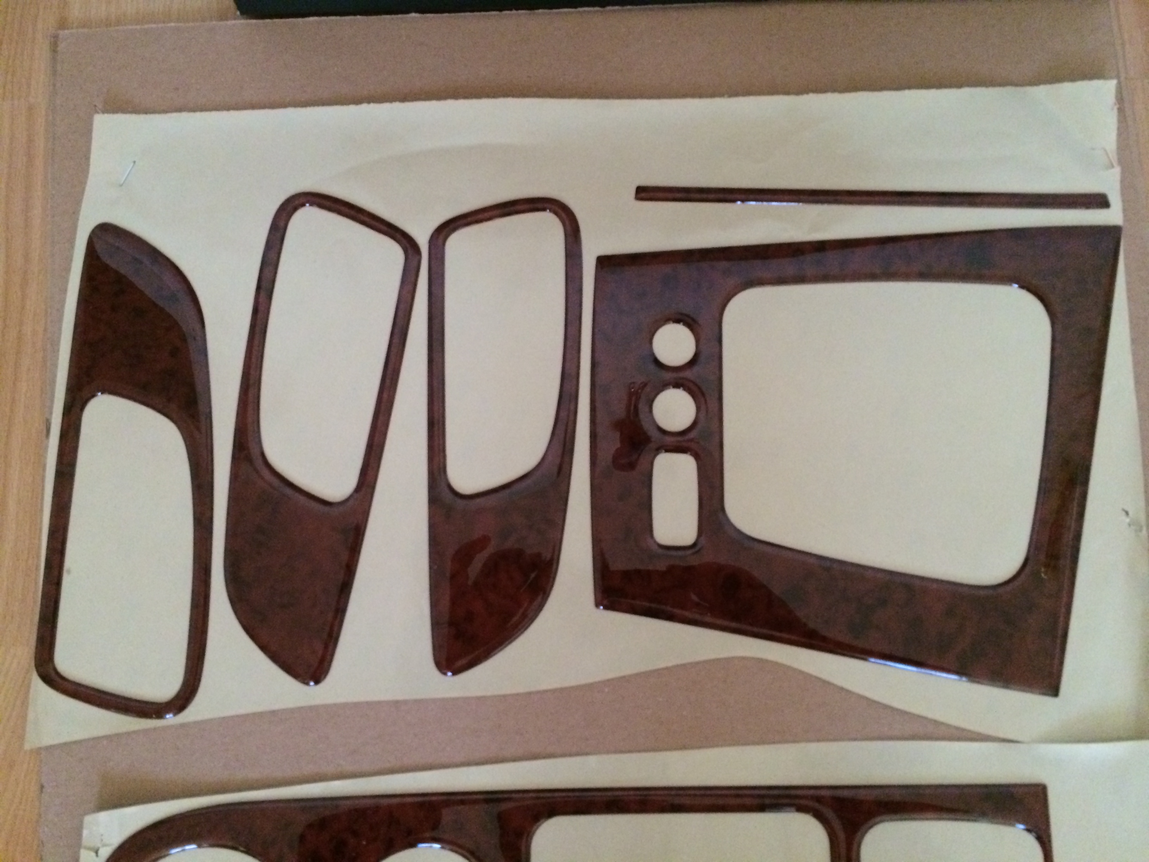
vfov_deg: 46.8
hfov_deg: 60.0
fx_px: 996
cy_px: 431
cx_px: 574
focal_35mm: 30
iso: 500
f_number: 2.2
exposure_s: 1/15
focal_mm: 4.12
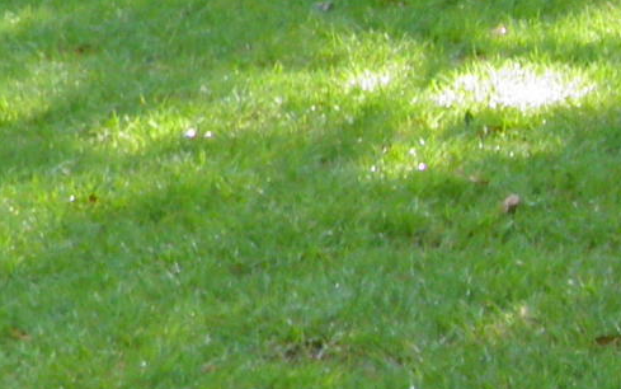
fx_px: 3081
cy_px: -351
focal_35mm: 182
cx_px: 1659
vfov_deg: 7.0
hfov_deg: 9.7
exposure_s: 1/50
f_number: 5
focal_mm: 4.9
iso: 100
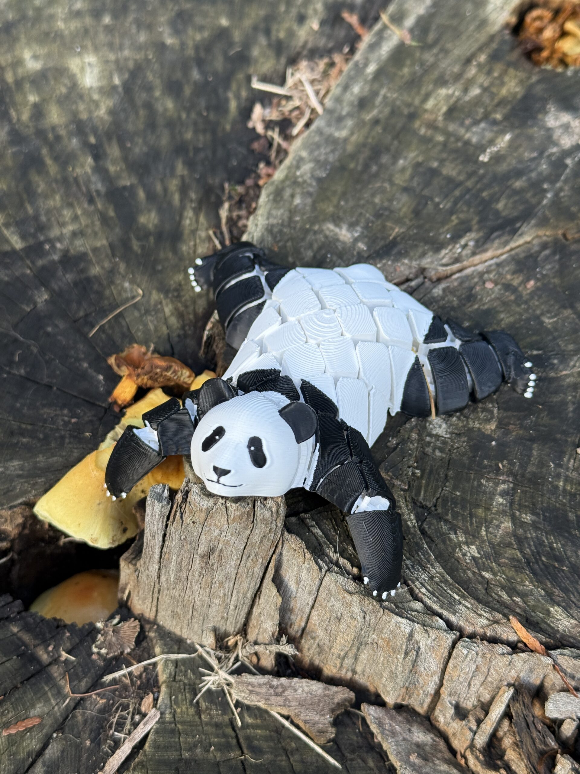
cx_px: 290
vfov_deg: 39.7
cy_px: 387
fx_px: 1072
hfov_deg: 30.3
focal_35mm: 48
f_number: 1.78
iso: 100
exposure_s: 1/199
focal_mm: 6.76
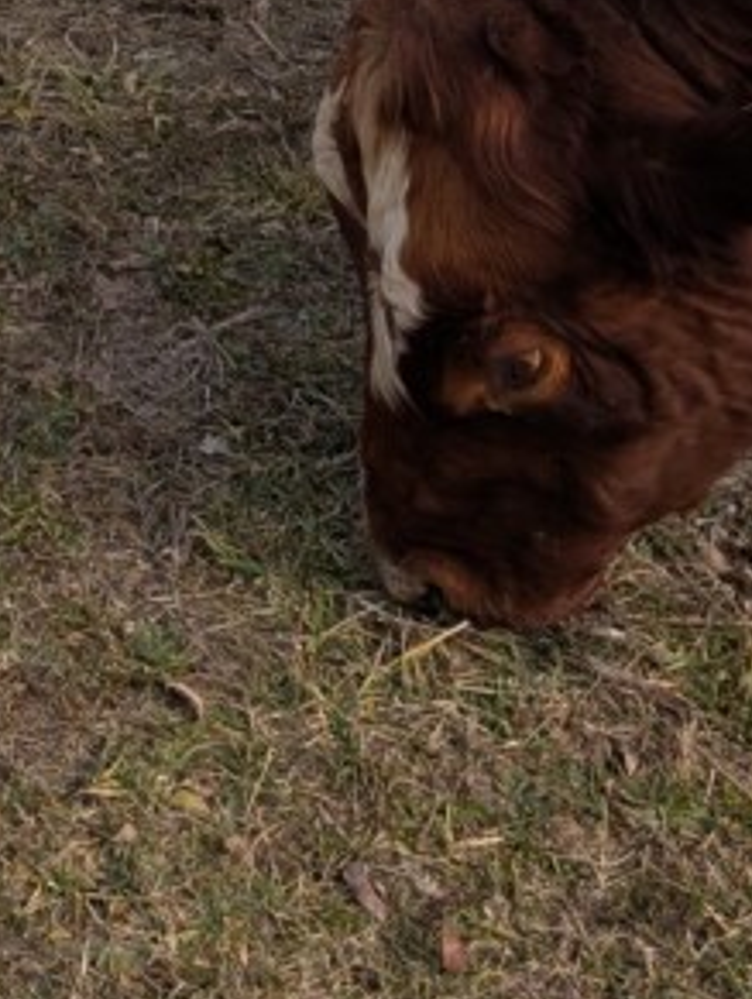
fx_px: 2861
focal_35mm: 99
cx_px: -491
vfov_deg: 16.7
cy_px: -759
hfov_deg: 13.7
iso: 23
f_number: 1.68
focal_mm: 6.9
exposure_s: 1/676
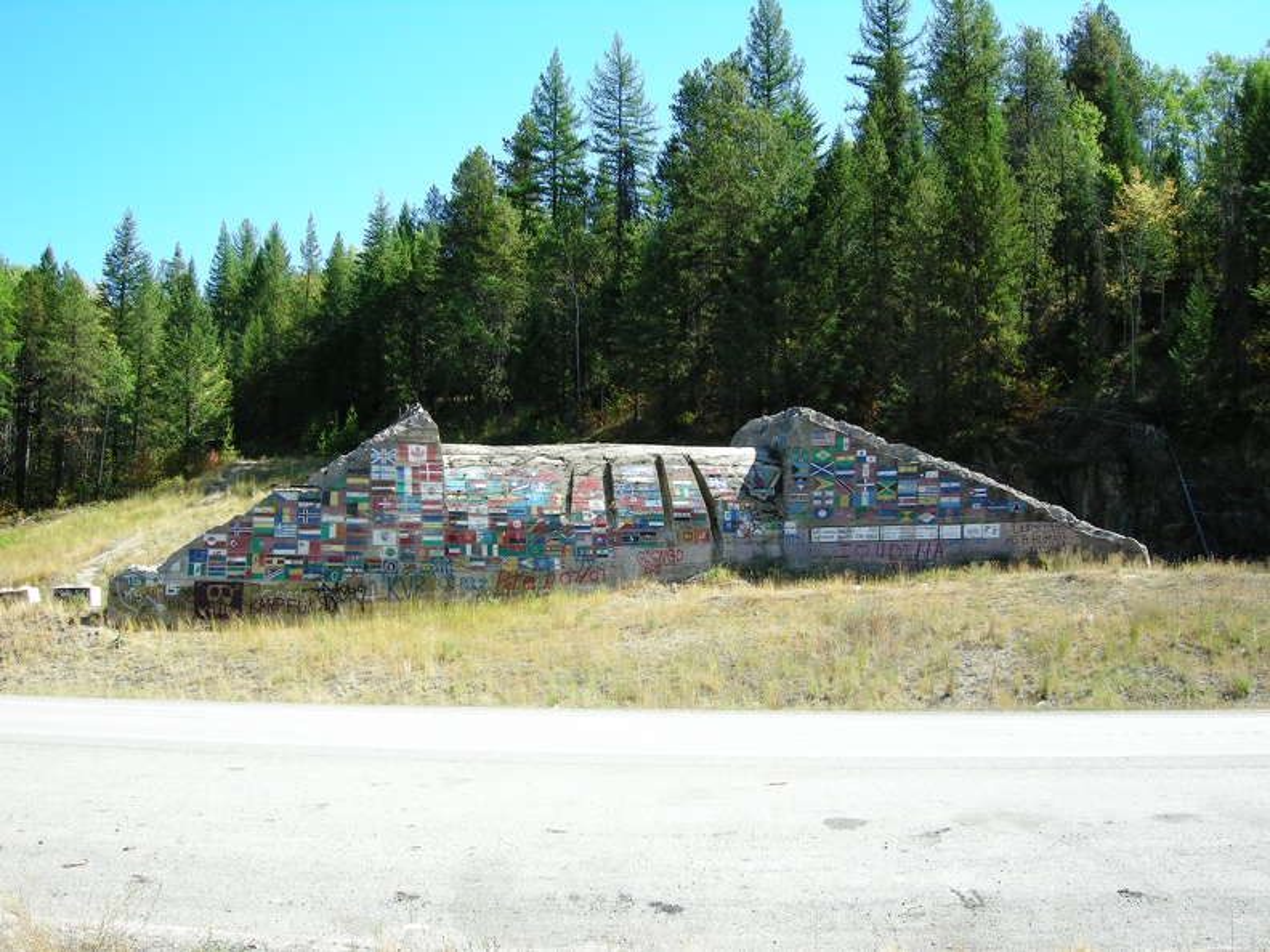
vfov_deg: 39.7
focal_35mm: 36
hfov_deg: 51.4
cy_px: 476
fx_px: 1321
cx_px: 635
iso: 64
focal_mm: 7.5
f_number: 4.8
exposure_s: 1/170
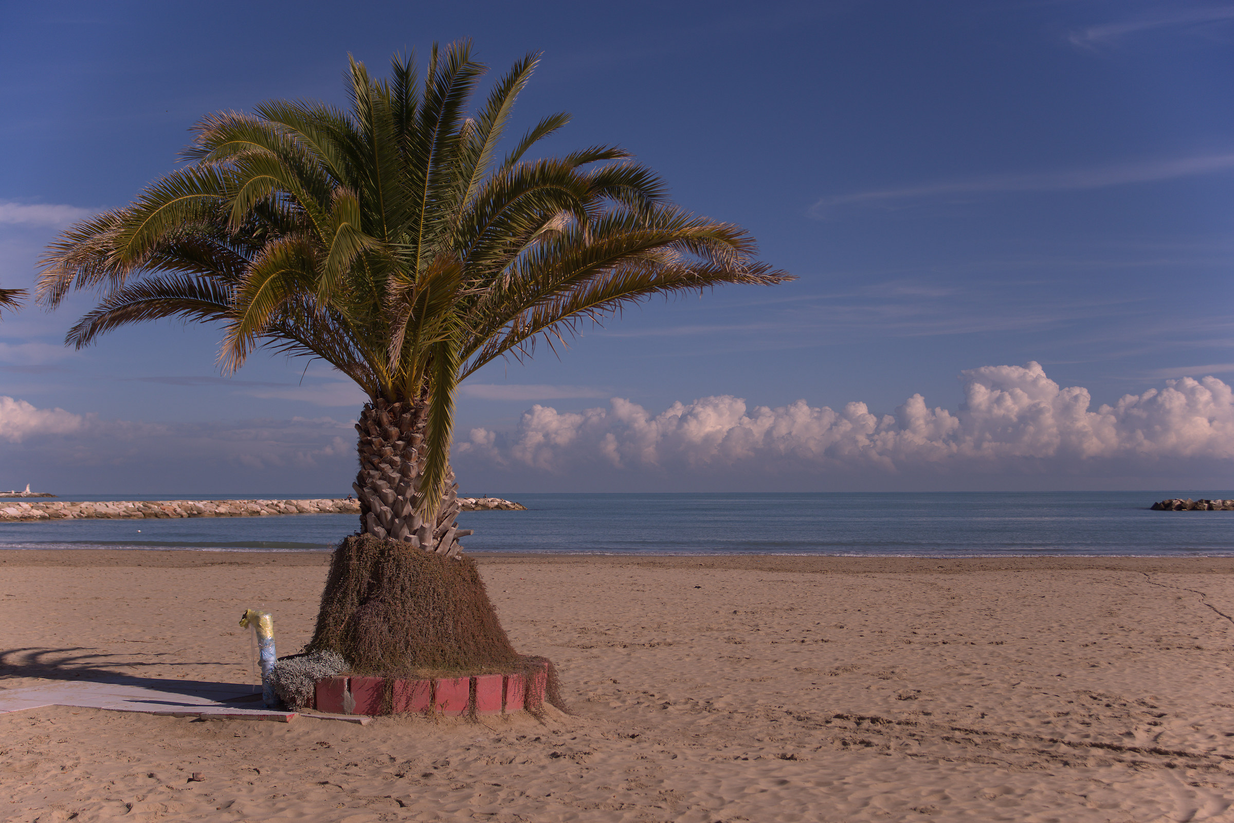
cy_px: 412
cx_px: 617
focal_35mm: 50
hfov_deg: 39.6
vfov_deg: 27.0
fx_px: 1714
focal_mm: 50
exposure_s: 1/640
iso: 100
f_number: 8
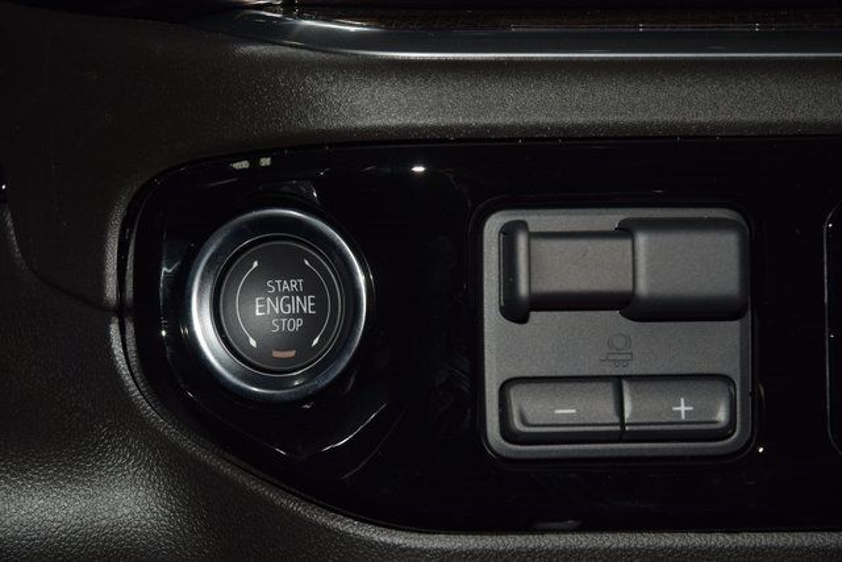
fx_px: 2456
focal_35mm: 105
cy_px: 281
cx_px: 421
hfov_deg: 19.5
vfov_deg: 13.0
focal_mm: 70
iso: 100
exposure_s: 1/125
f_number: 8
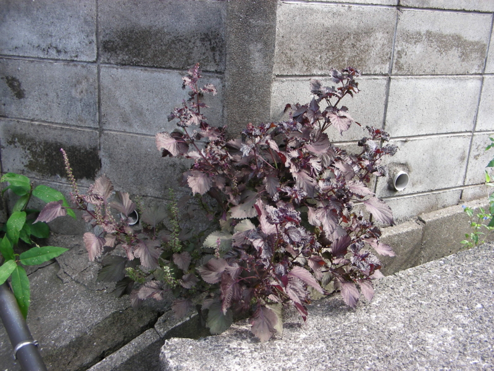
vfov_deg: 37.7
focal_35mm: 38
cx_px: 247
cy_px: 186
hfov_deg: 49.0
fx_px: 542
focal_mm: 6.3
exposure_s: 1/81.6
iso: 50
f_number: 3.5
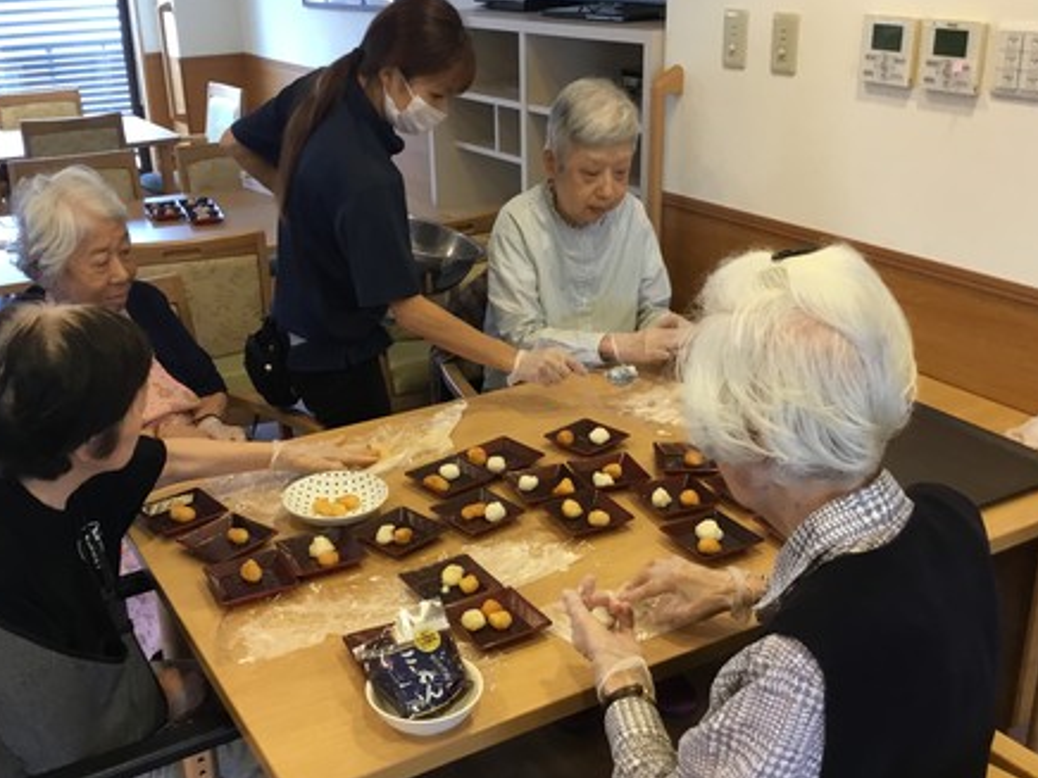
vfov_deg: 36.8
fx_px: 1169
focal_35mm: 39
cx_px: 468
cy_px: 397
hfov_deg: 47.8
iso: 64
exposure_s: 1/30
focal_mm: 3.3
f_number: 2.4
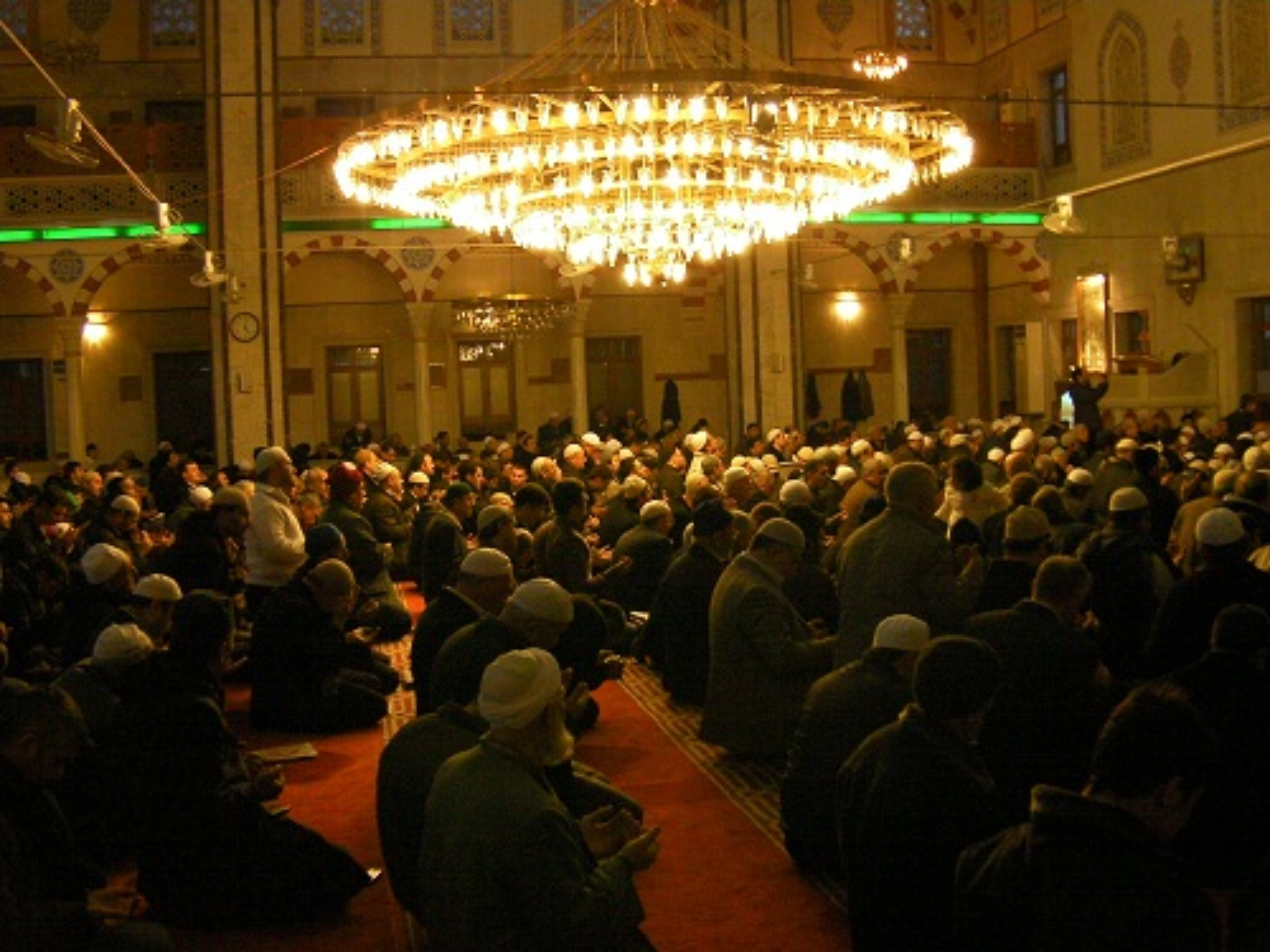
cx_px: 635
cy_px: 476
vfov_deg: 37.7
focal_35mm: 38
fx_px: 1394
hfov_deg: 49.0
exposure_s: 1/18.5
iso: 400
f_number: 3.5
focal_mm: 6.8
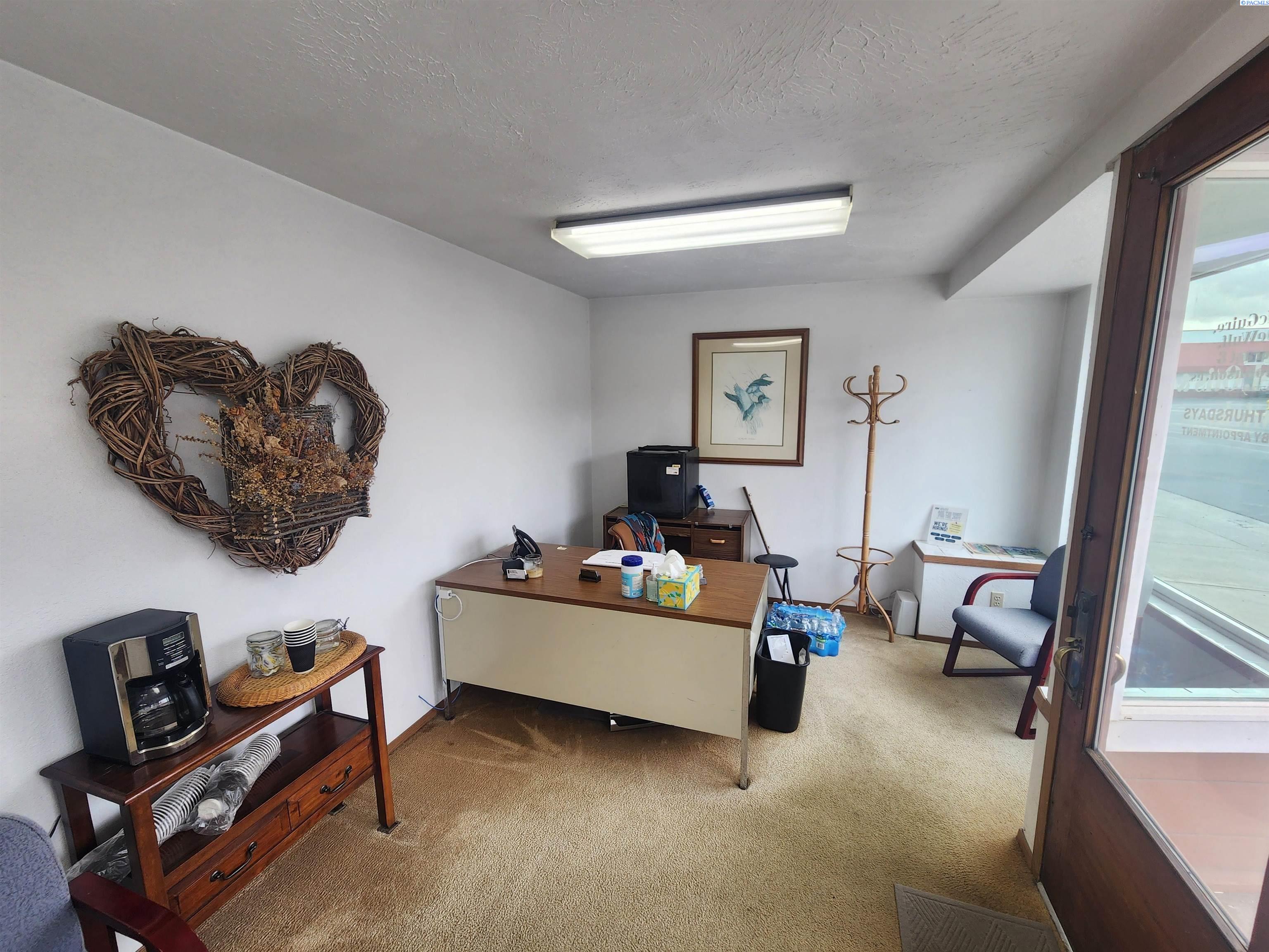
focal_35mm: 13
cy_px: 476
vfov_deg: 89.9
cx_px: 634
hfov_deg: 106.2
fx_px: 477
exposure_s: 1/120
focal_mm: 2.2
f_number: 2.2
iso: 64
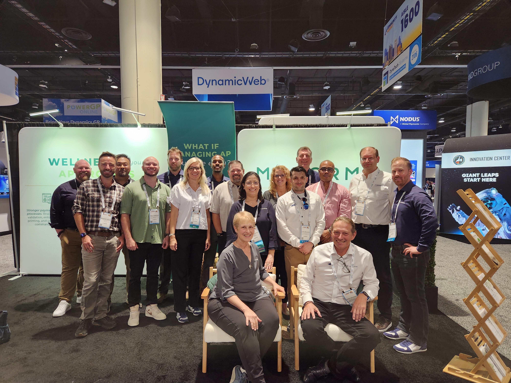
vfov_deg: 58.9
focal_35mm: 23
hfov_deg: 73.9
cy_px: 192
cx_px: 256
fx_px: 340
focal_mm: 5.4
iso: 500
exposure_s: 1/120
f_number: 1.8
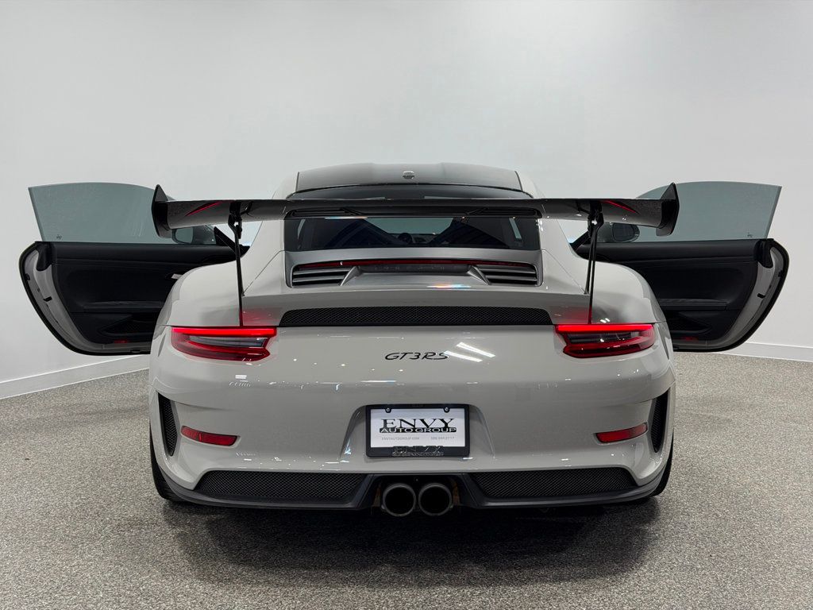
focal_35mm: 48
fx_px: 1127
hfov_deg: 39.7
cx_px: 406
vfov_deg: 30.3
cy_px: 305
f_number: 1.78
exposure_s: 1/281
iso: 64
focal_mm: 6.76
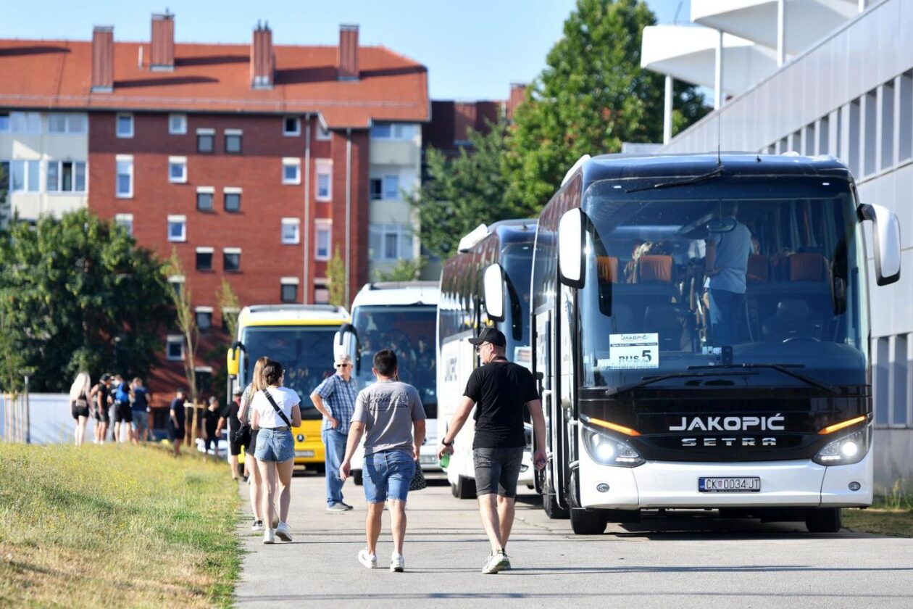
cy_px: 304
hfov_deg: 14.7
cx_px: 456
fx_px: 3550
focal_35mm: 140
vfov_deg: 9.8
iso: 160
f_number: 5
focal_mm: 140
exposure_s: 1/1250
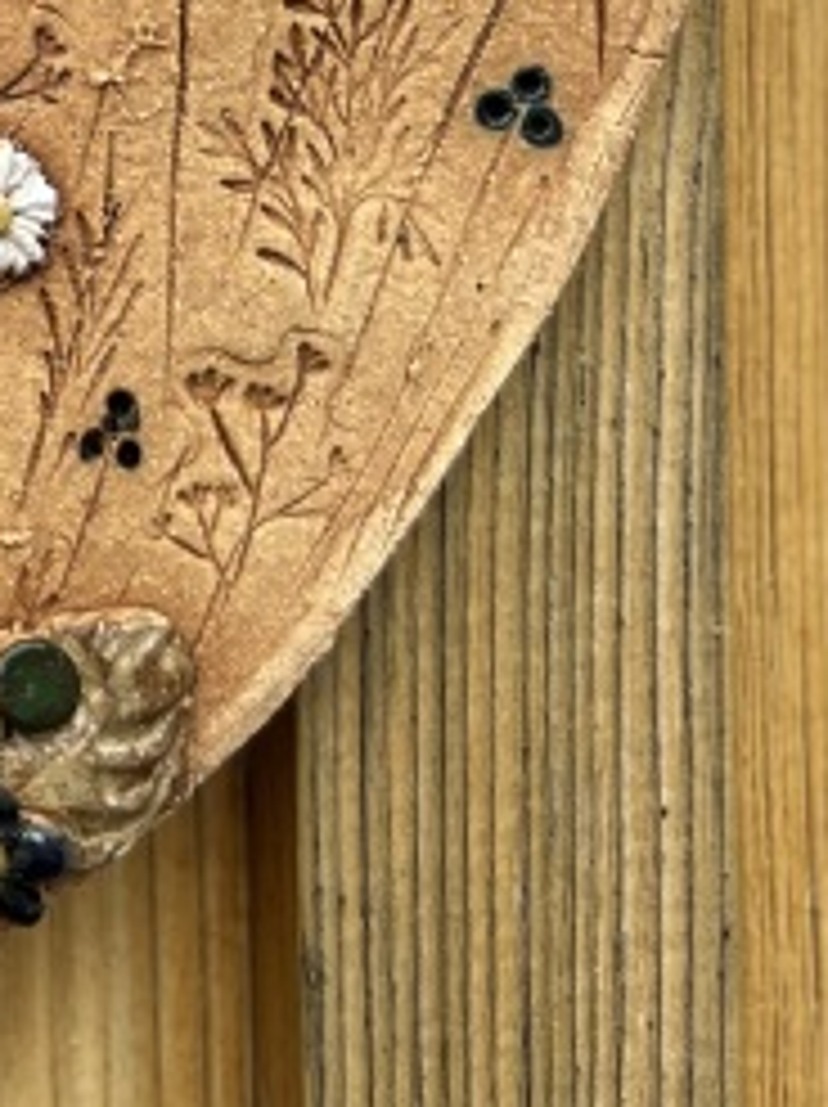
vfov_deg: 16.0
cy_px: -556
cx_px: -882
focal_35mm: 113
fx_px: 3610
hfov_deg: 11.6
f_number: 1.5
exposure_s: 1/1068
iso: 50
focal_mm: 5.7
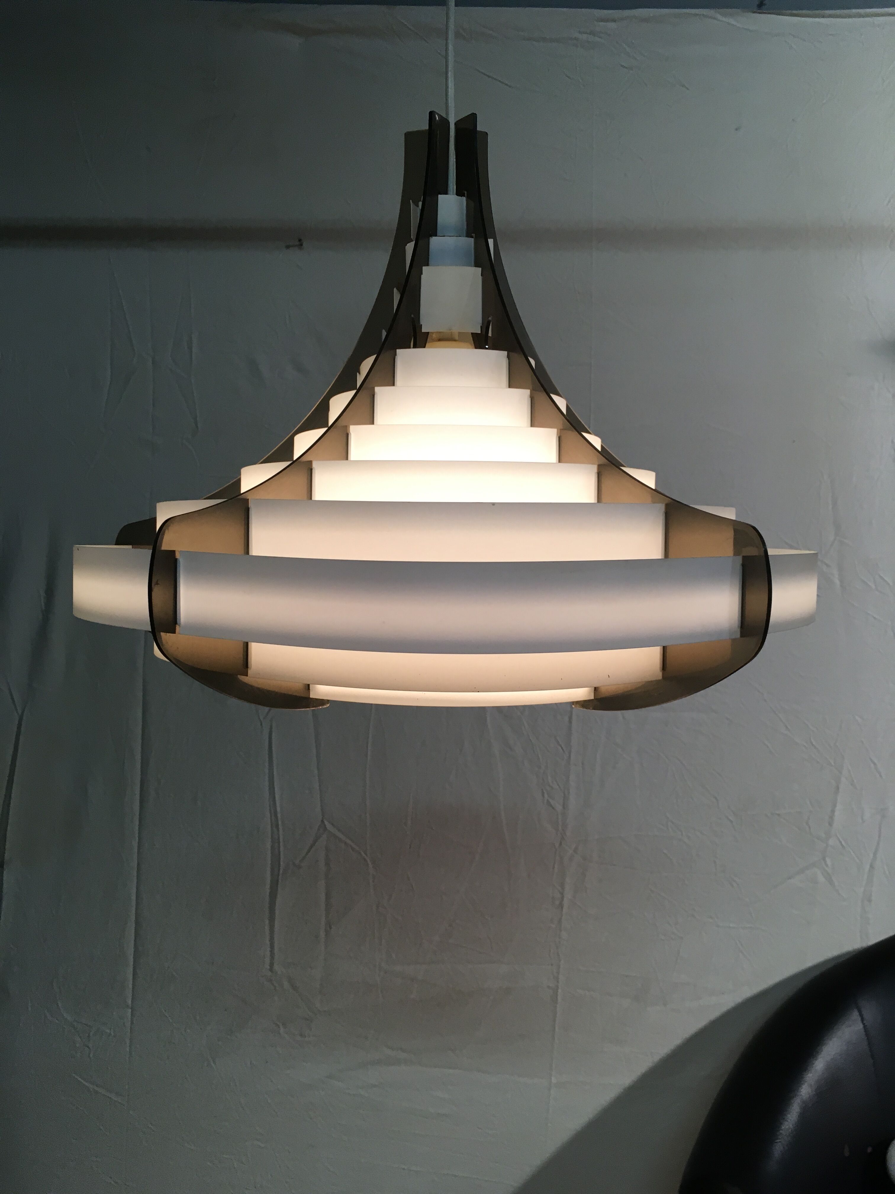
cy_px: 597
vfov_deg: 61.7
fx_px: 1000
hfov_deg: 48.2
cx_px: 448
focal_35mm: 29
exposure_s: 1/33
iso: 40
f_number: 2.2
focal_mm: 4.15
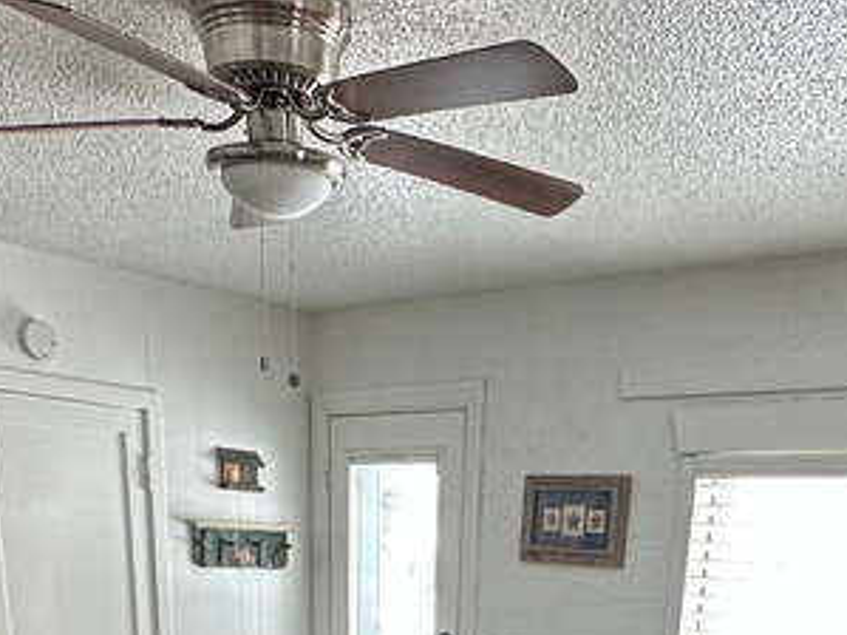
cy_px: 1060
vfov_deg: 22.2
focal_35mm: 48
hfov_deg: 39.6
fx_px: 1174
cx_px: 482
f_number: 2.2
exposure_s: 1/99
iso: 80
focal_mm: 2.22
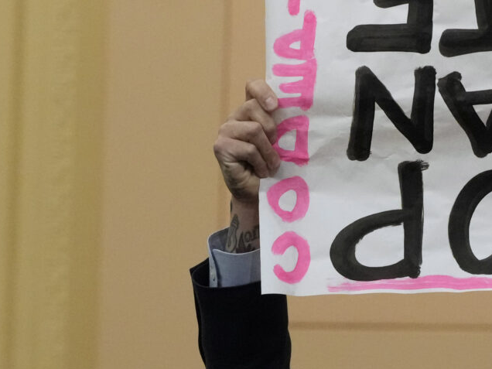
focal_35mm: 387
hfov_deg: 5.1
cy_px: 444
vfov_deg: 3.8
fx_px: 5500
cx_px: 181
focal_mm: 100
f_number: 5.6
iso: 6400
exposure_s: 1/200
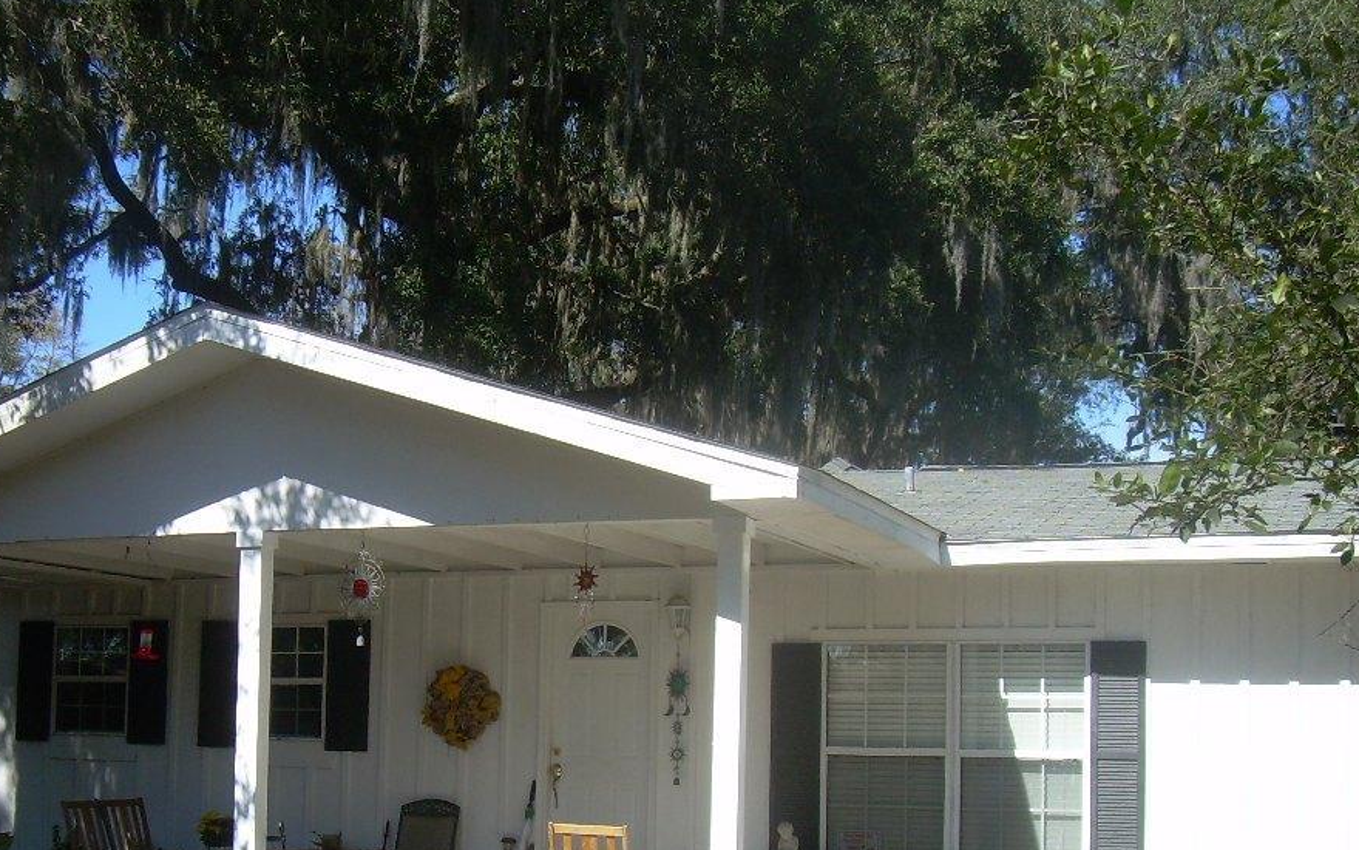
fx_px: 1926
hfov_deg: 38.7
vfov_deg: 24.6
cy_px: 649
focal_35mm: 52
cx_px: 534
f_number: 2.8
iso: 50
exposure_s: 1/648
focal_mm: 6.3
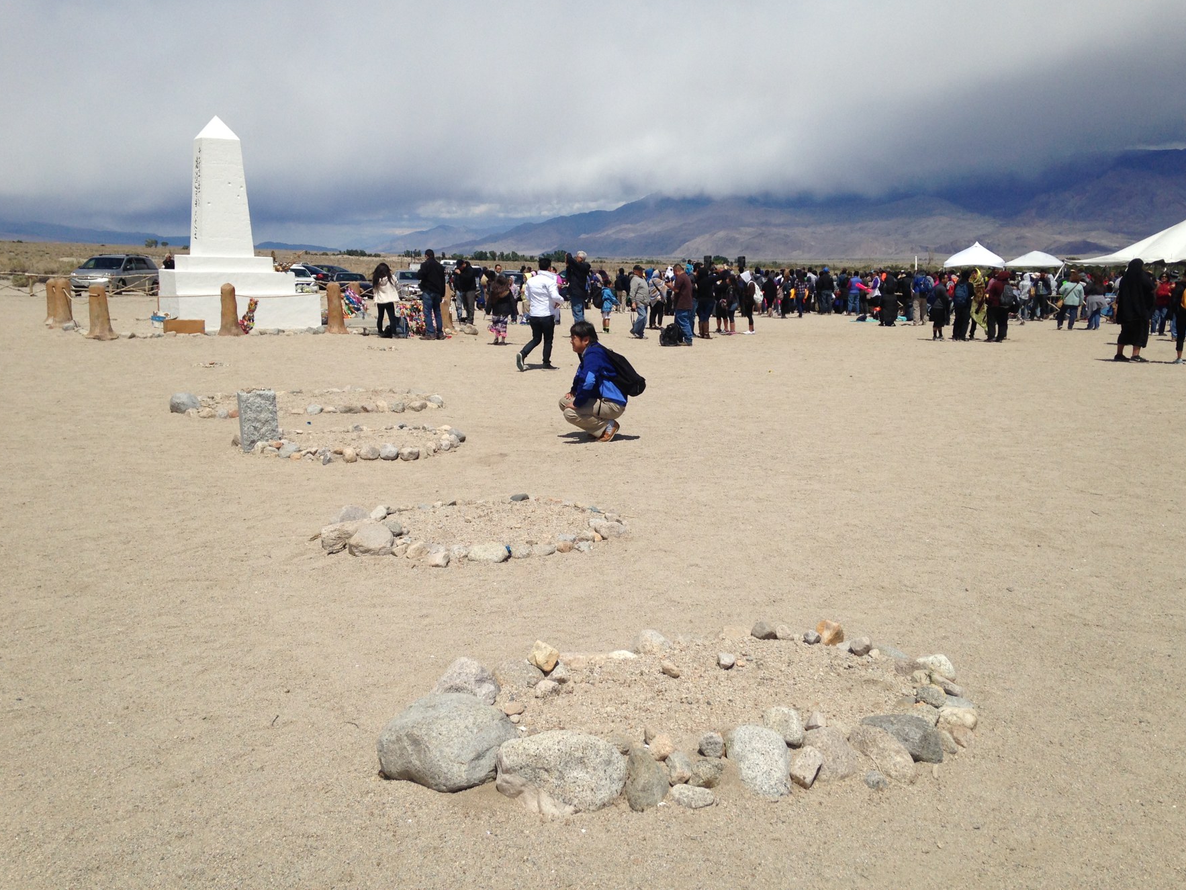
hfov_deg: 54.0
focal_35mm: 34
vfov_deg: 41.8
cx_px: 592
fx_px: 1165
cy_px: 433
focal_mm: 4.12
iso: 50
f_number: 2.4
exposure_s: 1/4525
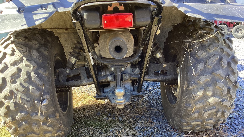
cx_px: 122
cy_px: 88
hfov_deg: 58.0
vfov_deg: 34.4
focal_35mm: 34
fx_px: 220
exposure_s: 1/120
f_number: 2.4
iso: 64
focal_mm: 3.3
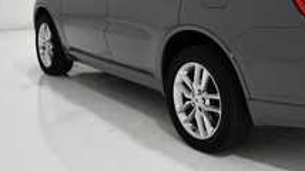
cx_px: 231
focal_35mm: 53
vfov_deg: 21.9
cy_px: 8
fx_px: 428
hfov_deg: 38.1
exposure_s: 1/200
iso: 800
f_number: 3.5
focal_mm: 18
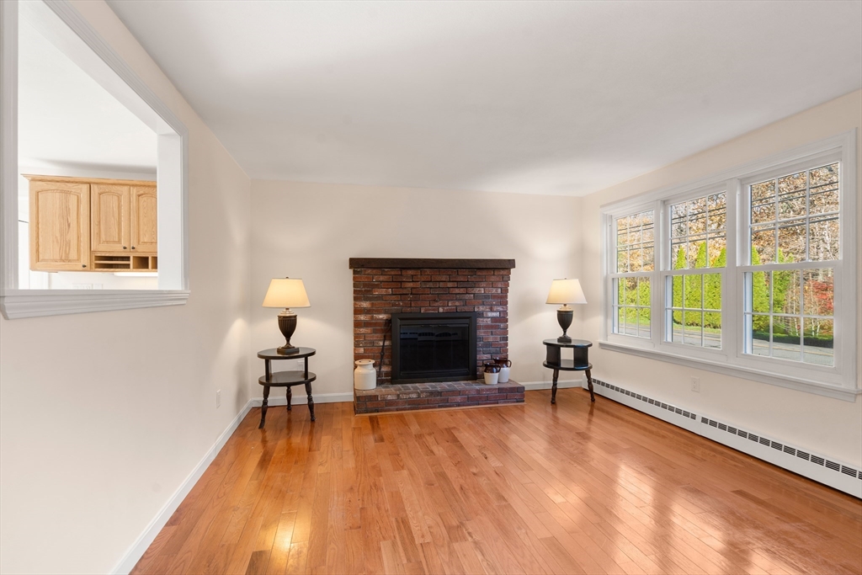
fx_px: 383
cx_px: 431
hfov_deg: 96.7
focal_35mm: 16
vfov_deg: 73.8
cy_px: 288
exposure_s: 1/4
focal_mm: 16
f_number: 7.1
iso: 320
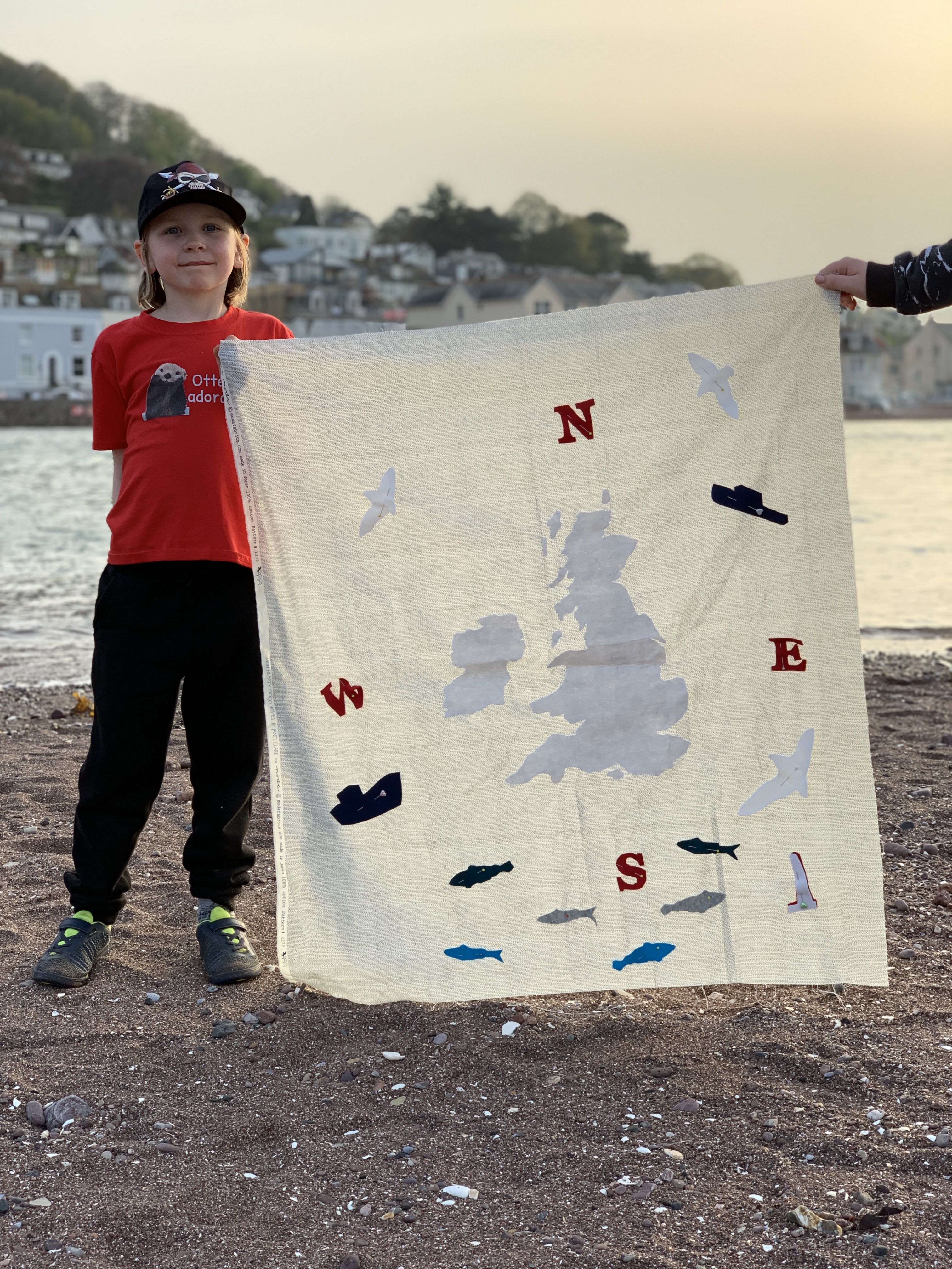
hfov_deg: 28.0
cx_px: 476
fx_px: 1907
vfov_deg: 36.8
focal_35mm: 52
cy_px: 634
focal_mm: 6
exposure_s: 1/217
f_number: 2.4
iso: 16
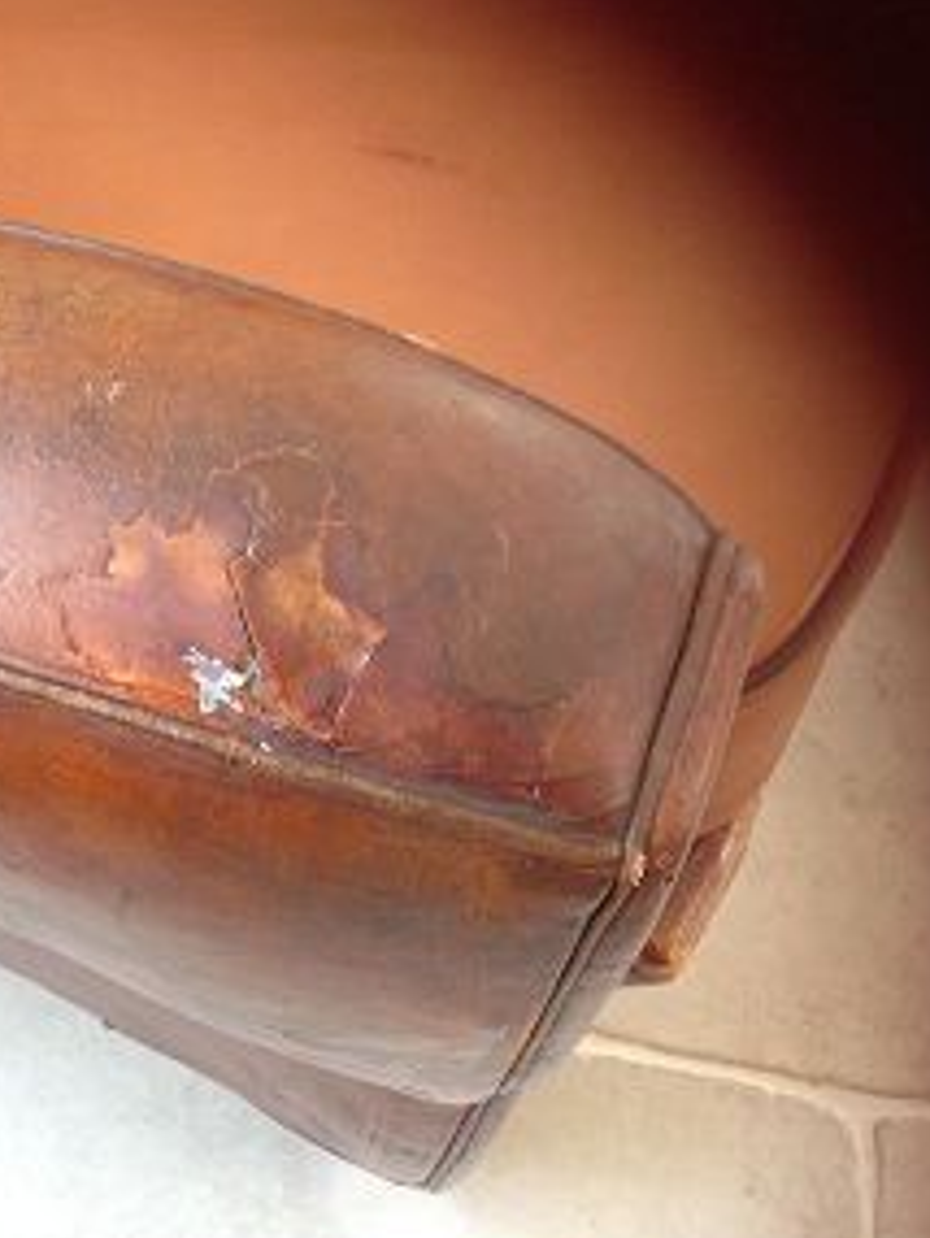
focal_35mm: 49
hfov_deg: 28.8
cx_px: 143
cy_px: 630
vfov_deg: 38.9
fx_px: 1754
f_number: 2.4
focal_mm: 4.28
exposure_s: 1/15
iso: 125
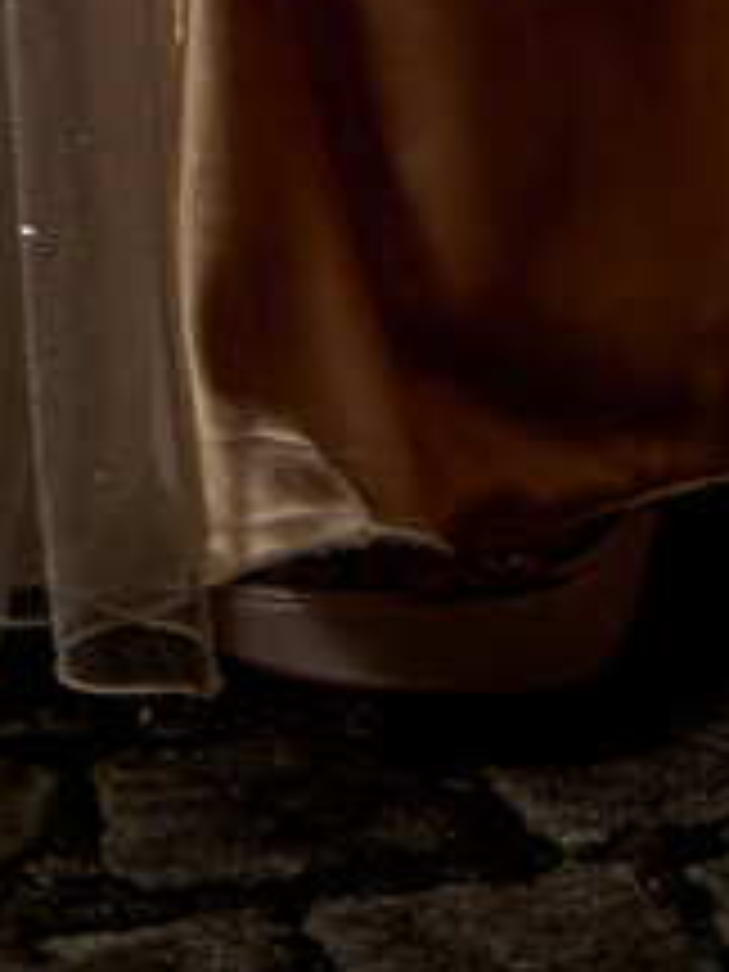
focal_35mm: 400
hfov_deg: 3.7
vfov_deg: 4.7
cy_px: -2349
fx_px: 11232
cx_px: 418
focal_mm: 50
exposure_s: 1/80
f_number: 2
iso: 160
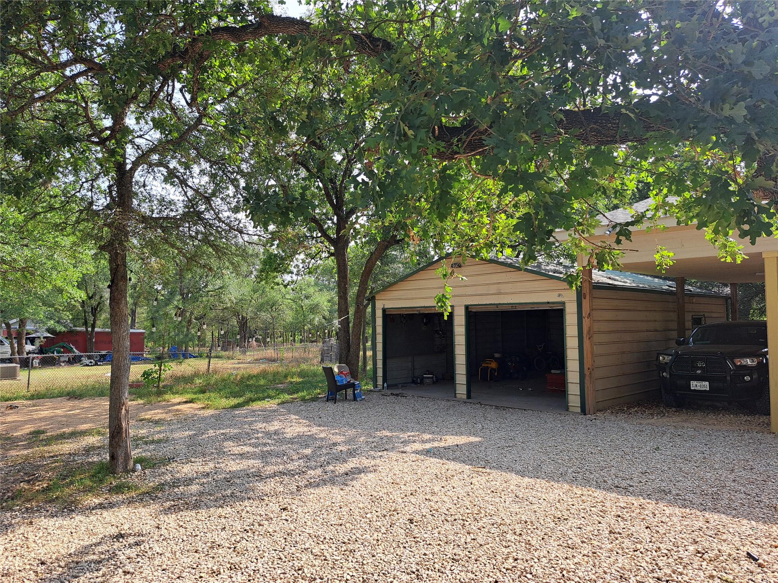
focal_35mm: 24
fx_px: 539
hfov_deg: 71.6
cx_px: 389
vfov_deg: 56.8
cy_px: 292
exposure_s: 1/696
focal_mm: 5.23
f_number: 1.8
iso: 50
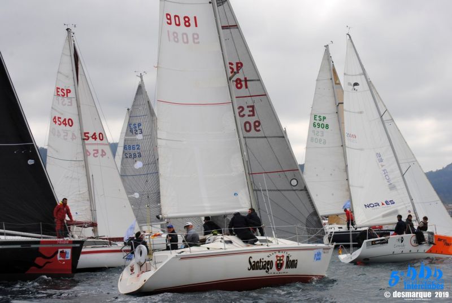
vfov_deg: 16.6
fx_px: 1038
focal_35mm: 82
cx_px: 226
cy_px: 152
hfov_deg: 24.6
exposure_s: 1/250
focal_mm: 55
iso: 100
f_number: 8
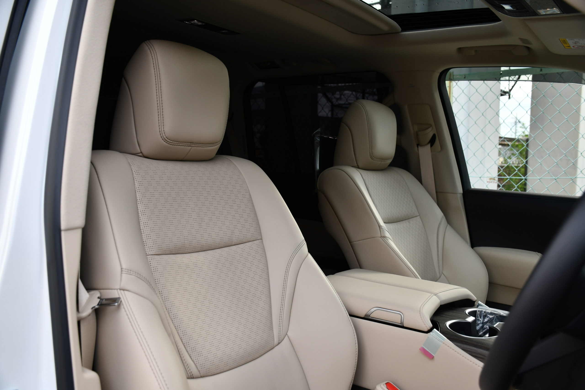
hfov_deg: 57.2
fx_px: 536
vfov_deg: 40.0
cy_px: 195
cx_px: 292
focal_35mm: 33
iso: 160
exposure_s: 1/60
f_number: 4
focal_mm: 22
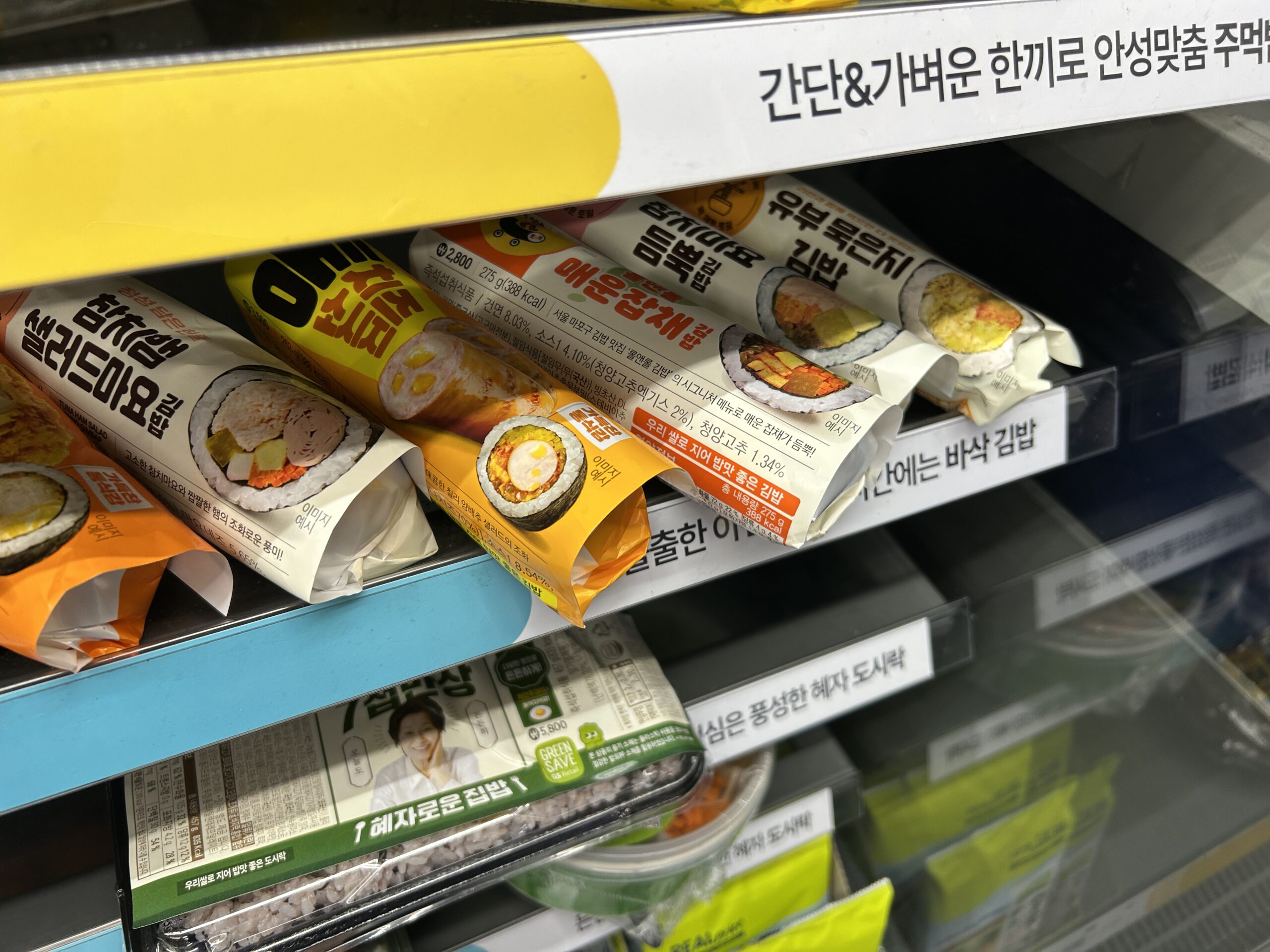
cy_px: 476
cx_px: 635
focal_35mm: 26
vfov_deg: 53.1
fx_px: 954
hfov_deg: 67.3
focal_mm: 5.7
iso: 64
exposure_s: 1/111
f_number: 1.5
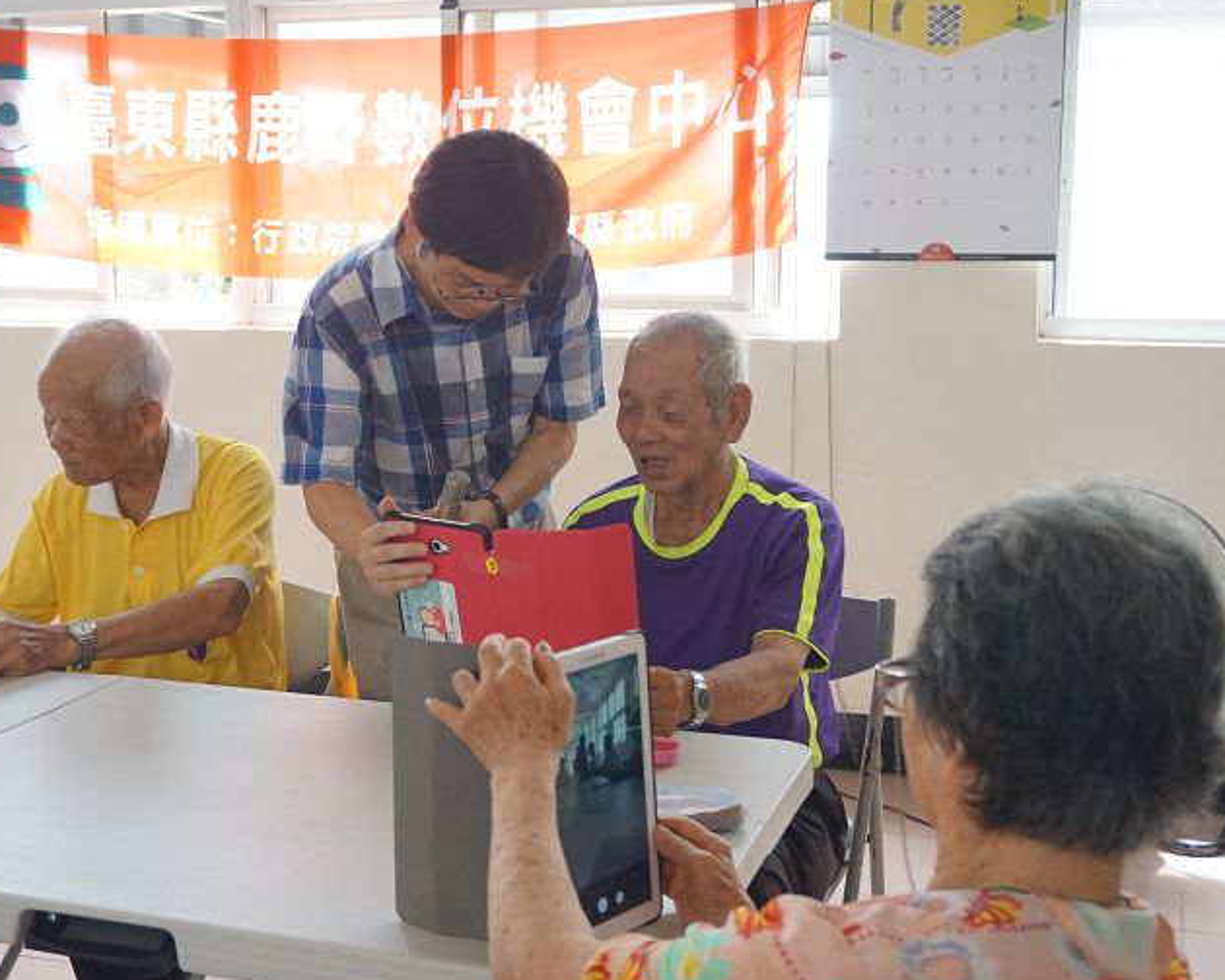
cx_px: 533
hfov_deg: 37.3
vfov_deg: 30.3
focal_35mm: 50
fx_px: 1813
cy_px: 494
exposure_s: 1/160
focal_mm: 28
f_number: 4.5
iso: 1600
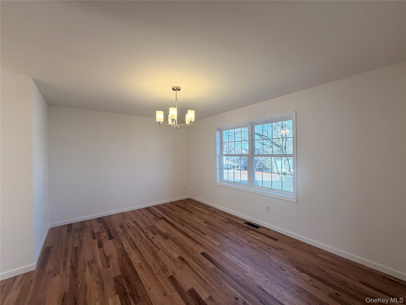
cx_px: 203
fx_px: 164
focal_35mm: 14
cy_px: 152
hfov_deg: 102.1
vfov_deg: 85.7
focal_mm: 2.22
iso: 80
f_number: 2.2
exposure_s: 1/120
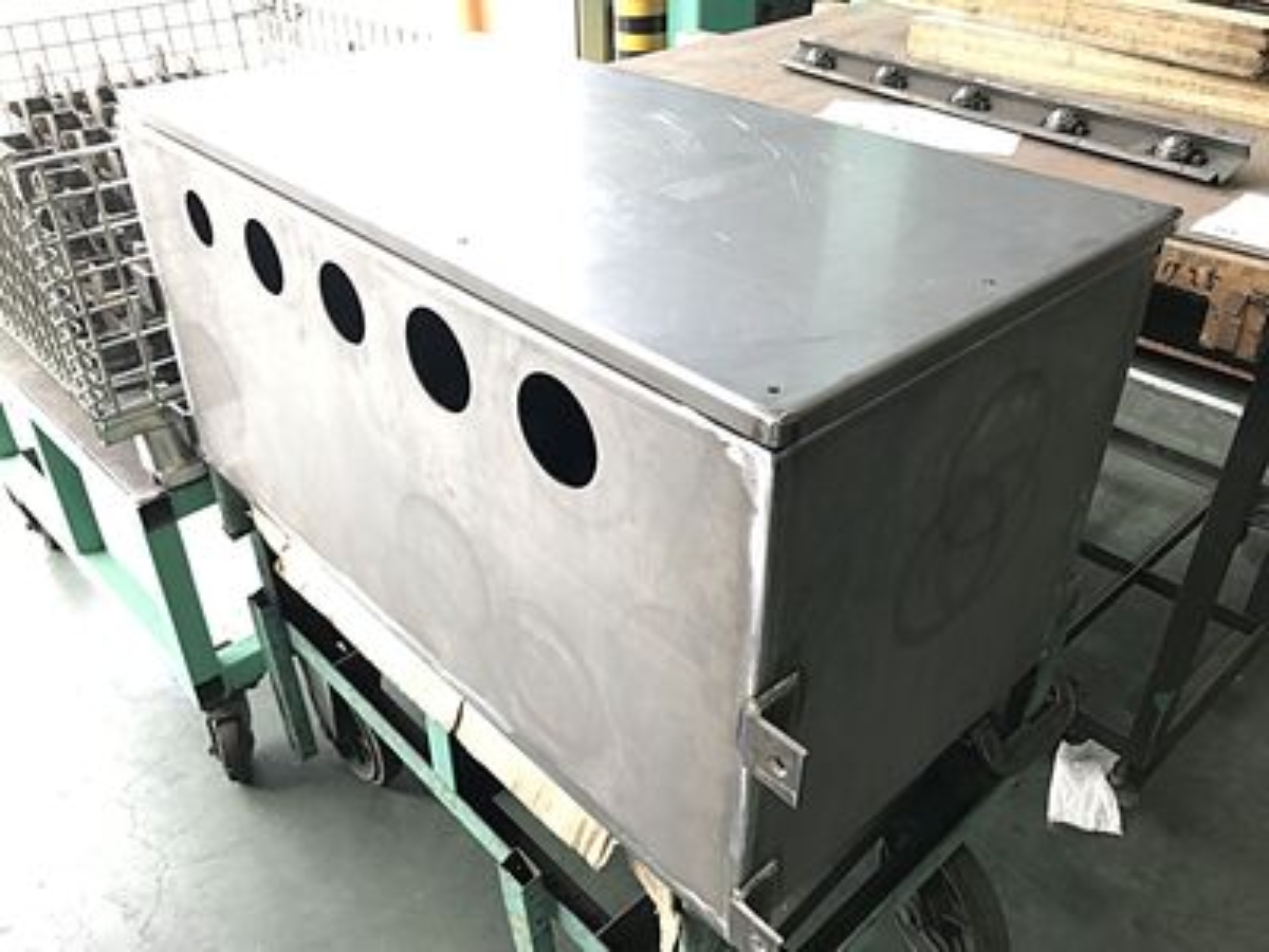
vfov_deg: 49.7
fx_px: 1026
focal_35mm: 28
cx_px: 634
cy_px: 476
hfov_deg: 63.4
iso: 25
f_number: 1.8
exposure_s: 1/60
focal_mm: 3.99
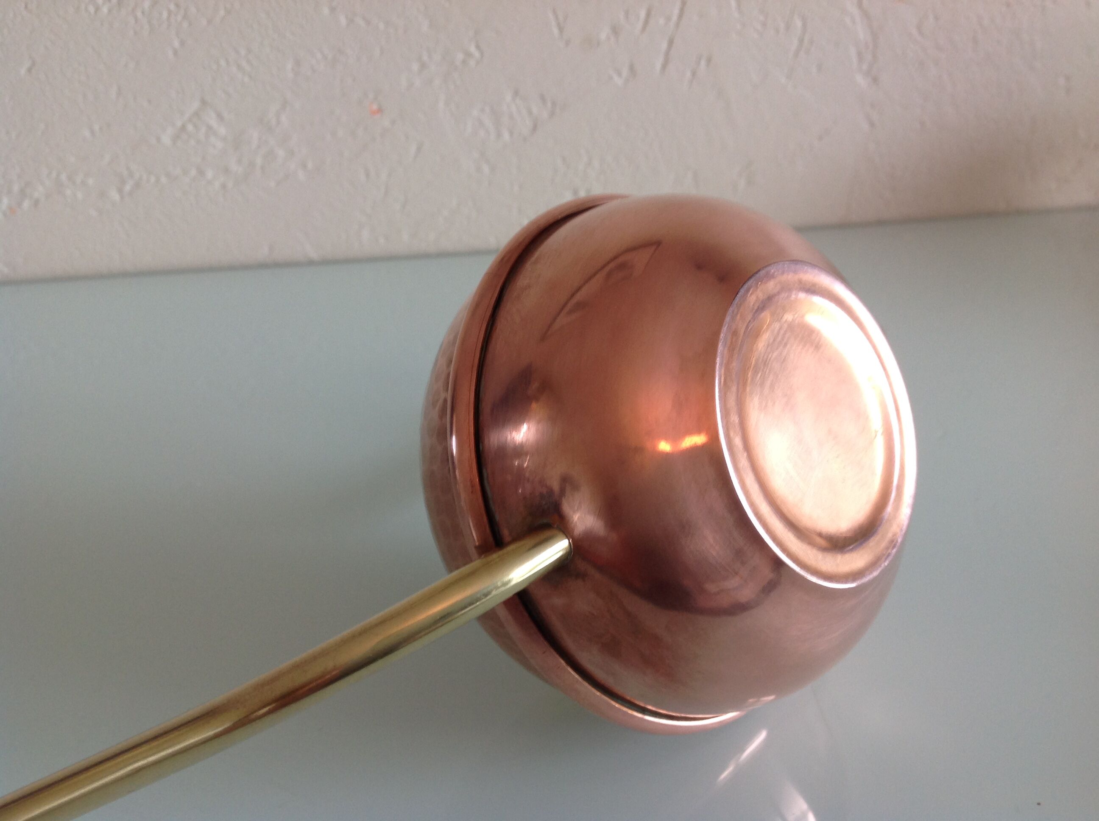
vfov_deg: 40.6
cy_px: 410
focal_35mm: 35
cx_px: 550
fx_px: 1110
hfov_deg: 52.7
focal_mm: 4.28
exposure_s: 1/15
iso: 50
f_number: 2.4
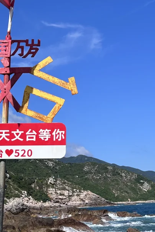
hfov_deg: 21.3
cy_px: 136
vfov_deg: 31.3
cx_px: 81
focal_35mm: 64
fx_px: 413
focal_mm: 5.7
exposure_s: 1/4831
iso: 50
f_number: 1.5
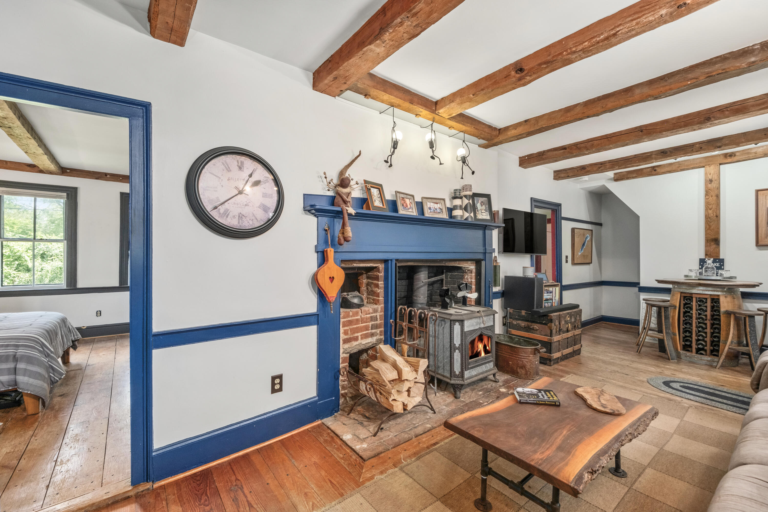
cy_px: 256
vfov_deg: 77.3
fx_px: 320
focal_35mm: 15
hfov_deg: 100.4
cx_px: 384
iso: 640
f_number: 8
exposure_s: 1/5
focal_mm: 9.7
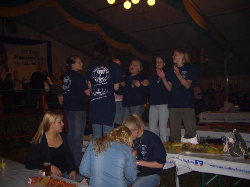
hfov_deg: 52.6
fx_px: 253
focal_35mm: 35
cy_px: 94
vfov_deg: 40.7
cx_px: 125
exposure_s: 1/60
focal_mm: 5.8
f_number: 2.6
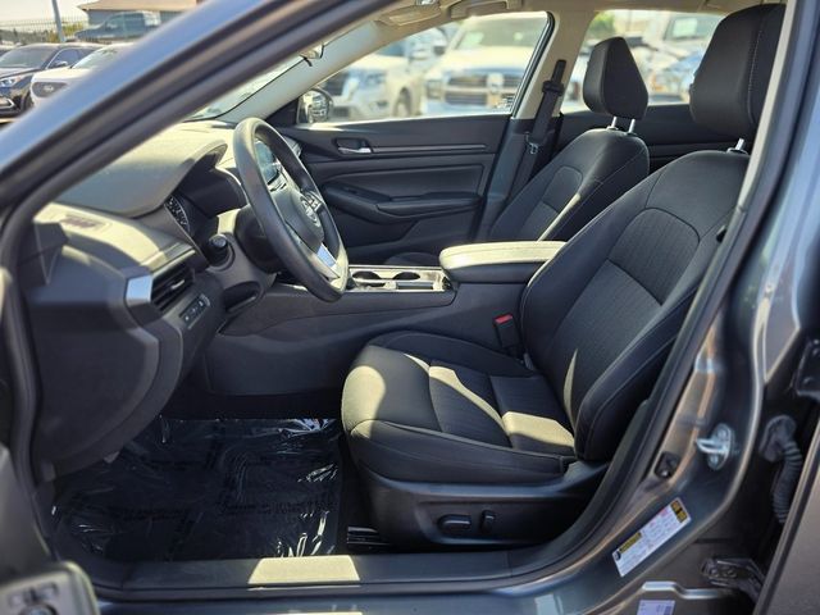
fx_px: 545
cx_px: 410
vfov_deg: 58.9
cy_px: 308
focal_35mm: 23
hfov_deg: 73.9
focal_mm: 6.3
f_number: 1.7
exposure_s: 1/359
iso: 50
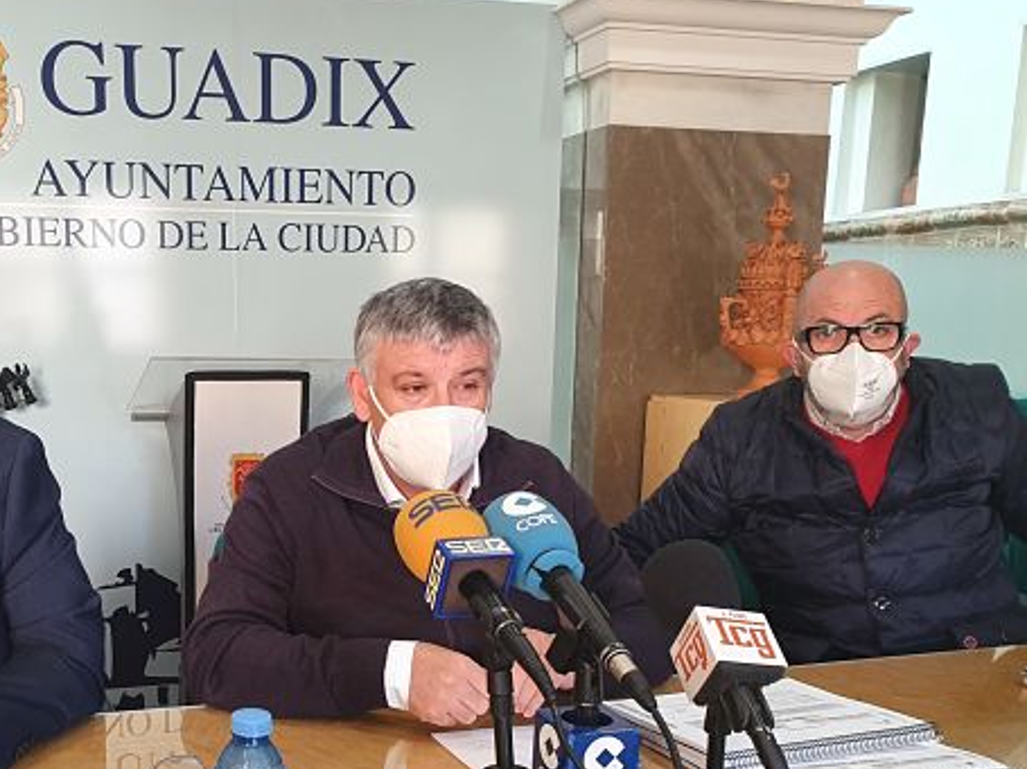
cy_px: 533
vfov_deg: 37.2
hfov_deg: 47.7
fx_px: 1127
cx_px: 297
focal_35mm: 38
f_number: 2.4
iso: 160
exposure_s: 1/50
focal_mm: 4.32
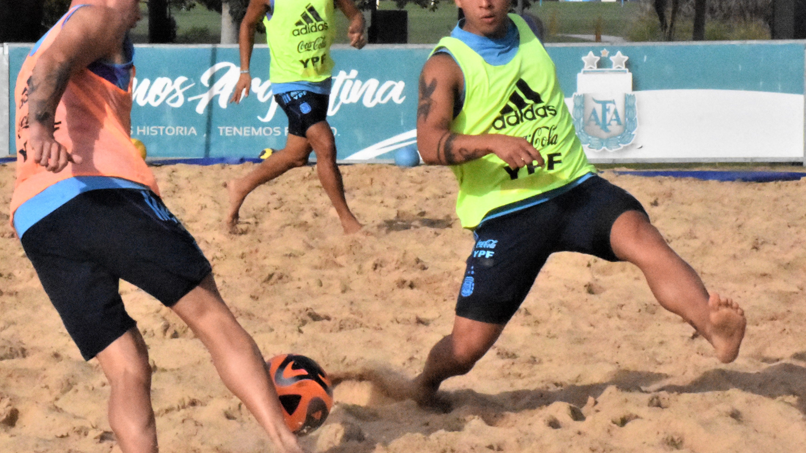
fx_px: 2799
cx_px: 358
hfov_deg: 16.4
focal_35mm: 131
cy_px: 201
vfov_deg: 9.3
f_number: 32
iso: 16000
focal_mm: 70
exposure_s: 1/4000
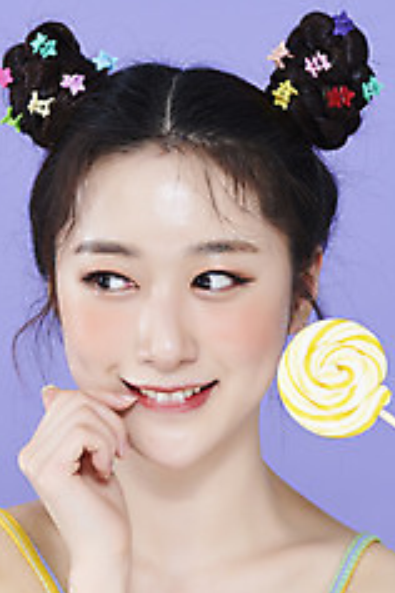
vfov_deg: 11.6
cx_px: 214
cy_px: 355
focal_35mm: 177
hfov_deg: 7.8
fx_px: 2913
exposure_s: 1/125
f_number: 11
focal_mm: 105
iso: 64
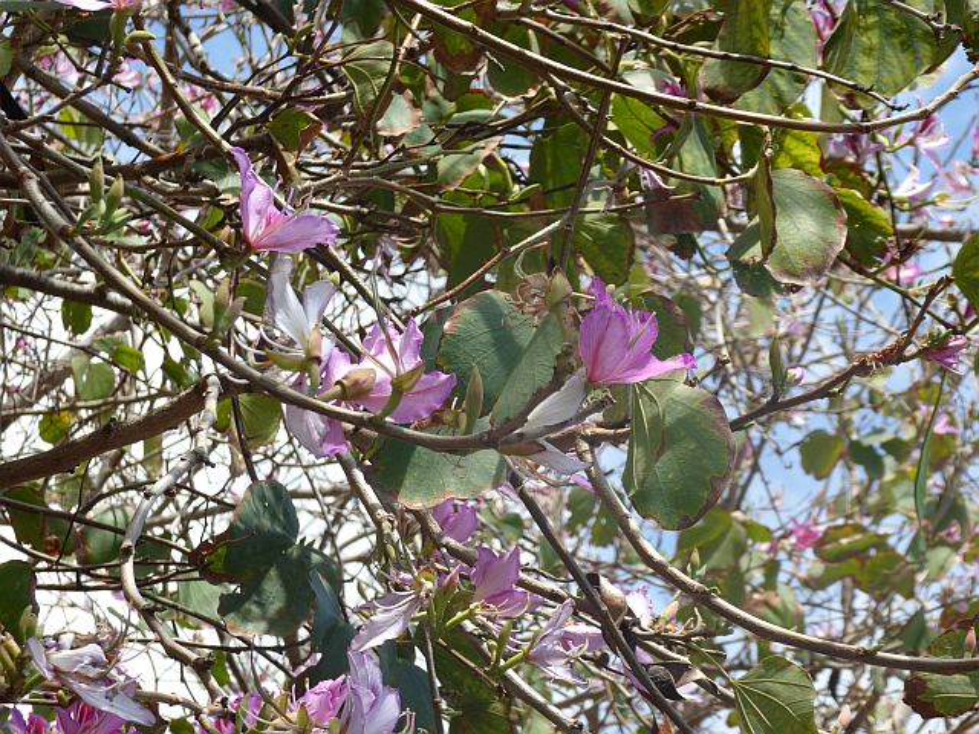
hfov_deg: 14.6
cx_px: 490
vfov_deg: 11.0
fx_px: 3818
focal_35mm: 135
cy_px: 367
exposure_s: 1/250
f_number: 5.3
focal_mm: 24.2
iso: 100
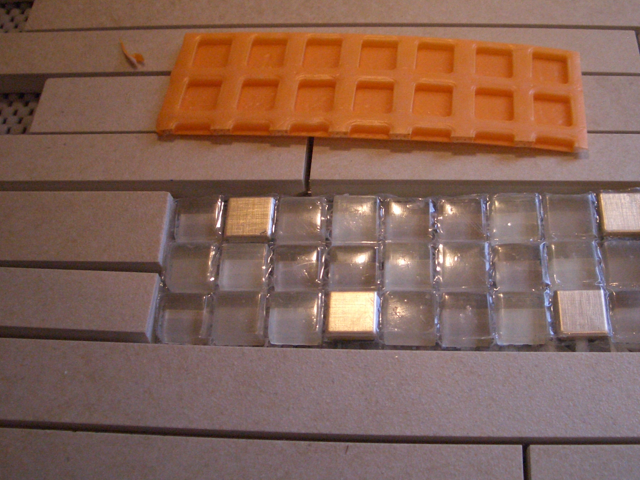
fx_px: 832
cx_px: 376
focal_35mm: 45
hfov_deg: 41.9
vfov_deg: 32.2
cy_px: 228
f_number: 2.6
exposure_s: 1/125
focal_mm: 5.8
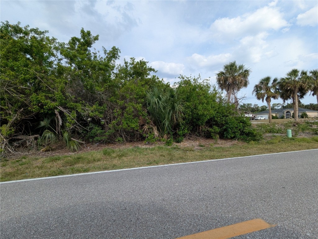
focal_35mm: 16
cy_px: 120
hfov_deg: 94.5
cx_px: 159
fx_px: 147
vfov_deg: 78.1
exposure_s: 1/1148
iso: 46
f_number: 2.2
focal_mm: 2.35
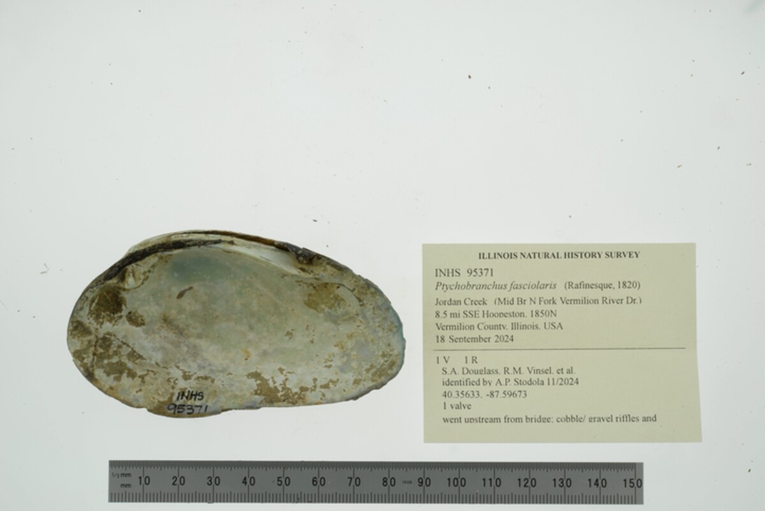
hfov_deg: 33.4
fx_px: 1275
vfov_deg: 22.6
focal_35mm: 60
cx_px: 382
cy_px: 256
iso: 100
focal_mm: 60
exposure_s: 1/10
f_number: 32
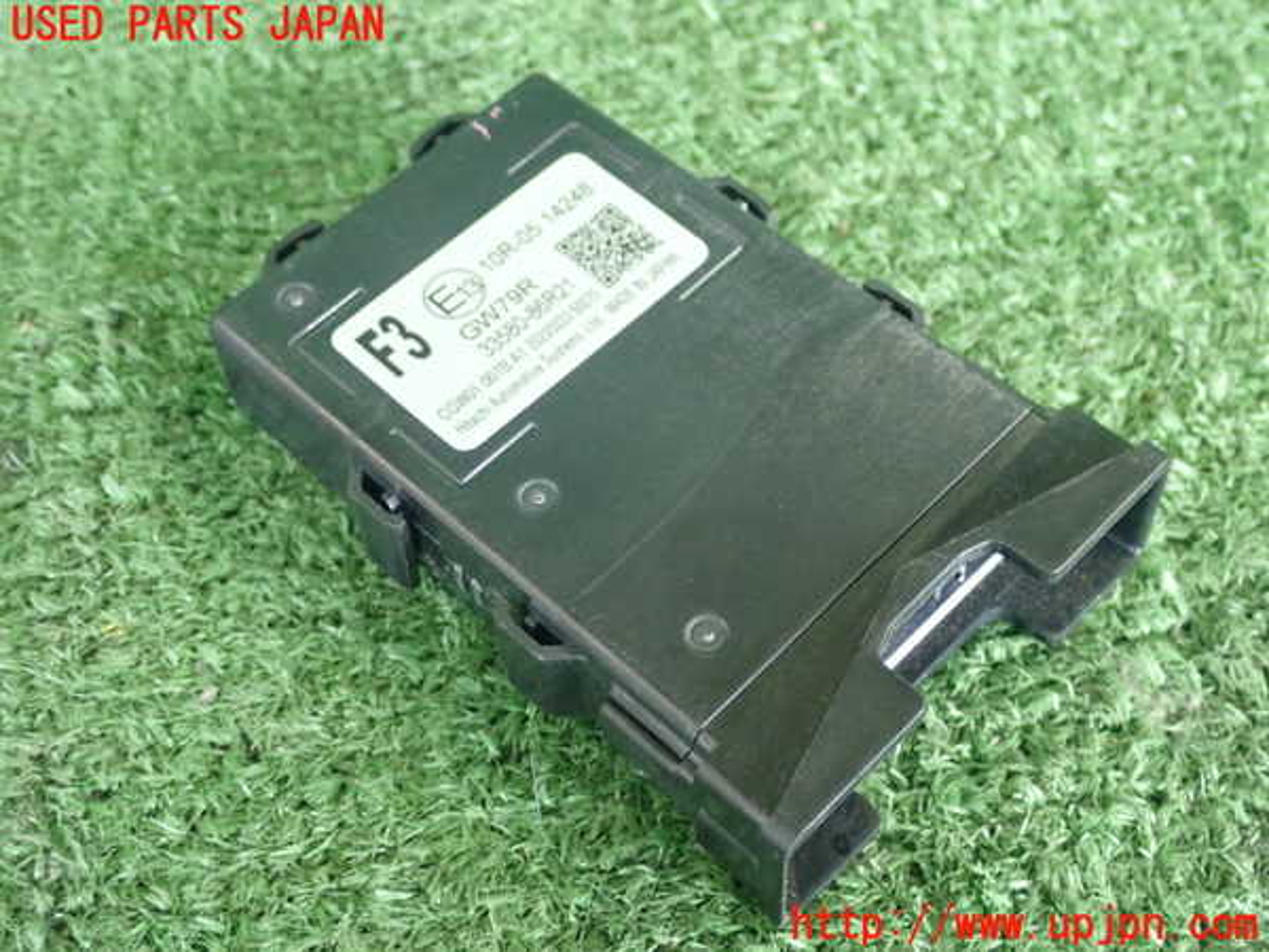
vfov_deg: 29.7
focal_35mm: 49
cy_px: 476
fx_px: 1796
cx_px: 634
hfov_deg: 38.9
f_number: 3.2
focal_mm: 8.99
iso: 1000
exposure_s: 1/50
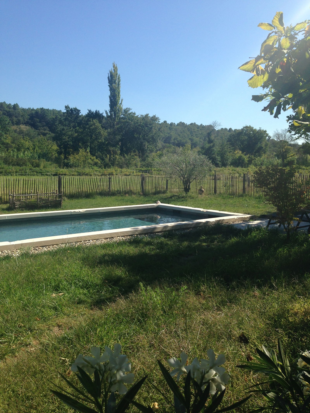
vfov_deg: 55.4
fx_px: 394
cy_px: 206
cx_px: 155
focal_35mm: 33
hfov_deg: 42.9
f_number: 2.4
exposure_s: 1/1550
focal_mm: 4.12
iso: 50
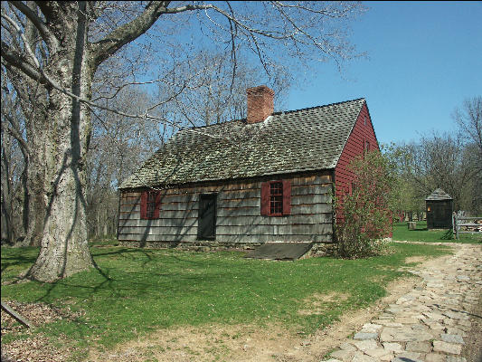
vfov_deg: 49.8
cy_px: 181
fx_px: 390
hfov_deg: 63.4
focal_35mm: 28
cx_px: 241
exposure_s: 1/500
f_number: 7.1
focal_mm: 7.38
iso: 100
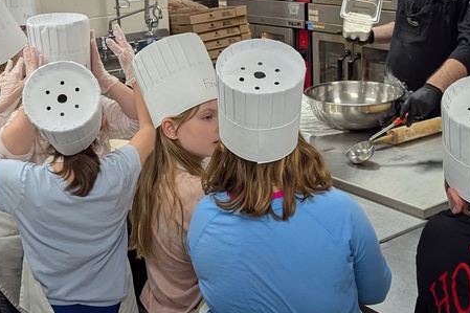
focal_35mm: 57
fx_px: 744
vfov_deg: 23.7
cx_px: 224
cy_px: 105
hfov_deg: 35.1
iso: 615
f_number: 1.85
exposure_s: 1/694
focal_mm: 6.81
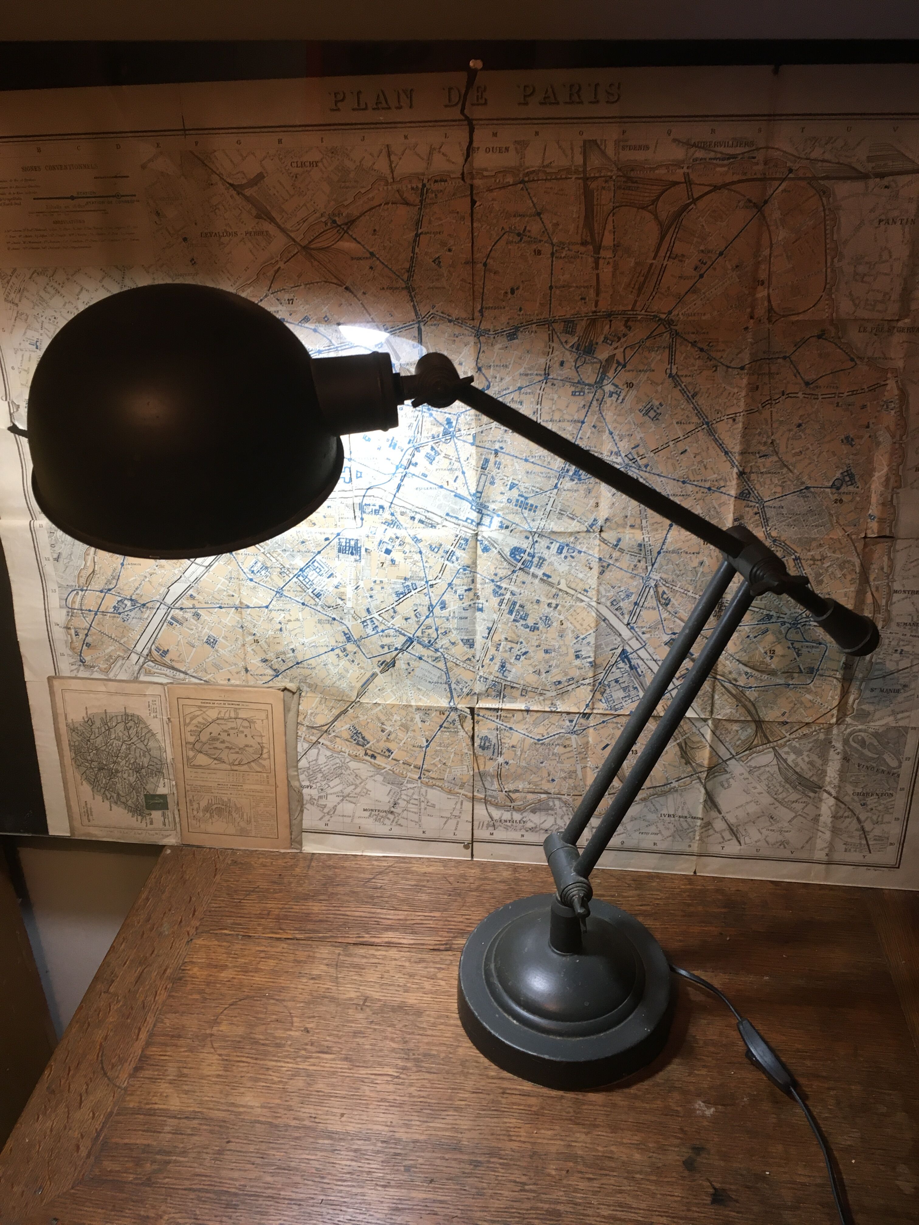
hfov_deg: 48.2
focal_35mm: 29
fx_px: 1027
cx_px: 460
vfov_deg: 61.7
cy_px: 612
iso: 80
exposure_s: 1/33
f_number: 2.2
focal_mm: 4.15
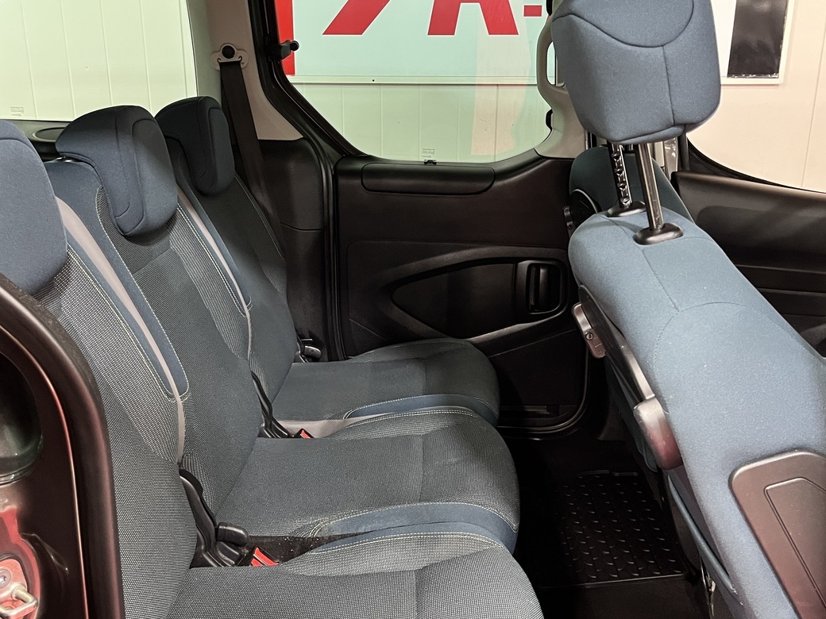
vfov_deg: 39.5
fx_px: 859
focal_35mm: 36
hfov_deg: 51.3
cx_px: 401
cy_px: 363
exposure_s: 1/33
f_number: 1.6
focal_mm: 5.1
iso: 400
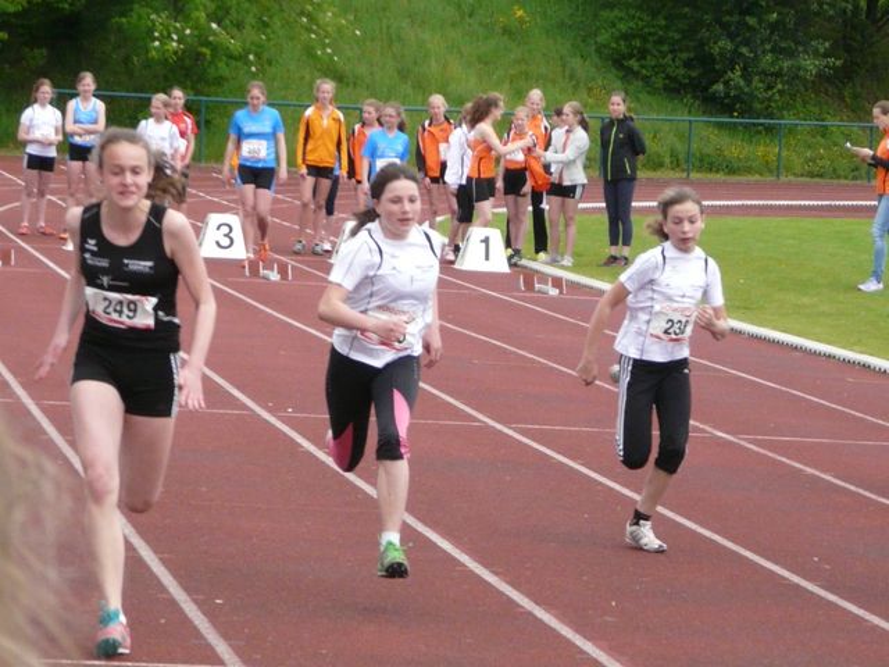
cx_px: 444
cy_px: 334
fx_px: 4469
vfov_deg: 8.5
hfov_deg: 11.4
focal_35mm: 174
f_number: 3.6
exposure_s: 1/1000
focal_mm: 18
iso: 200
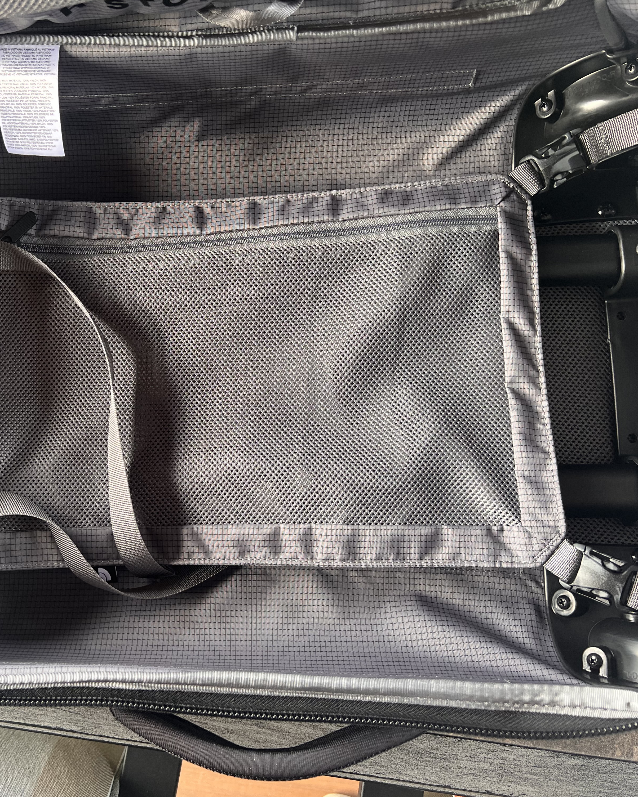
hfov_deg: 42.1
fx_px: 802
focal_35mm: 34
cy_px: 399
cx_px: 164
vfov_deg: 52.8
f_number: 1.5
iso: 80
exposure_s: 1/121
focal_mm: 5.7
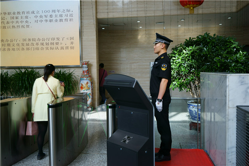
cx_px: 124
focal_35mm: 33
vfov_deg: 40.0
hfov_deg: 57.2
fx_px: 228
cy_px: 83
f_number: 6.3
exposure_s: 1/60
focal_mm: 33
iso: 500
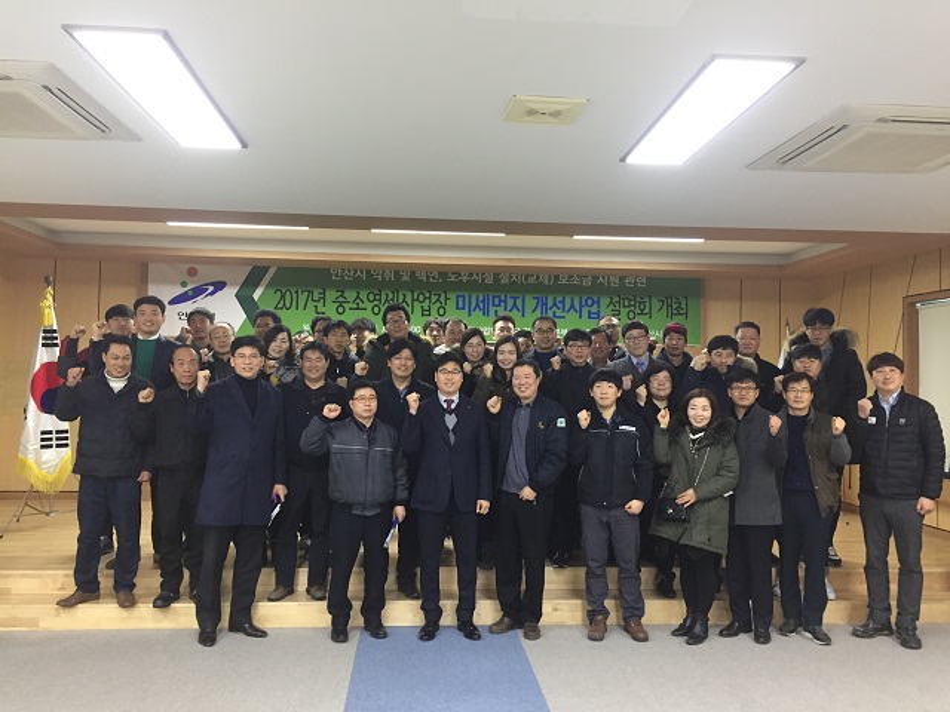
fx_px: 796
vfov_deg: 48.2
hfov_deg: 61.7
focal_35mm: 29
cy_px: 356
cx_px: 475
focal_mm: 4.15
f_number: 2.2
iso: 125
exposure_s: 1/30
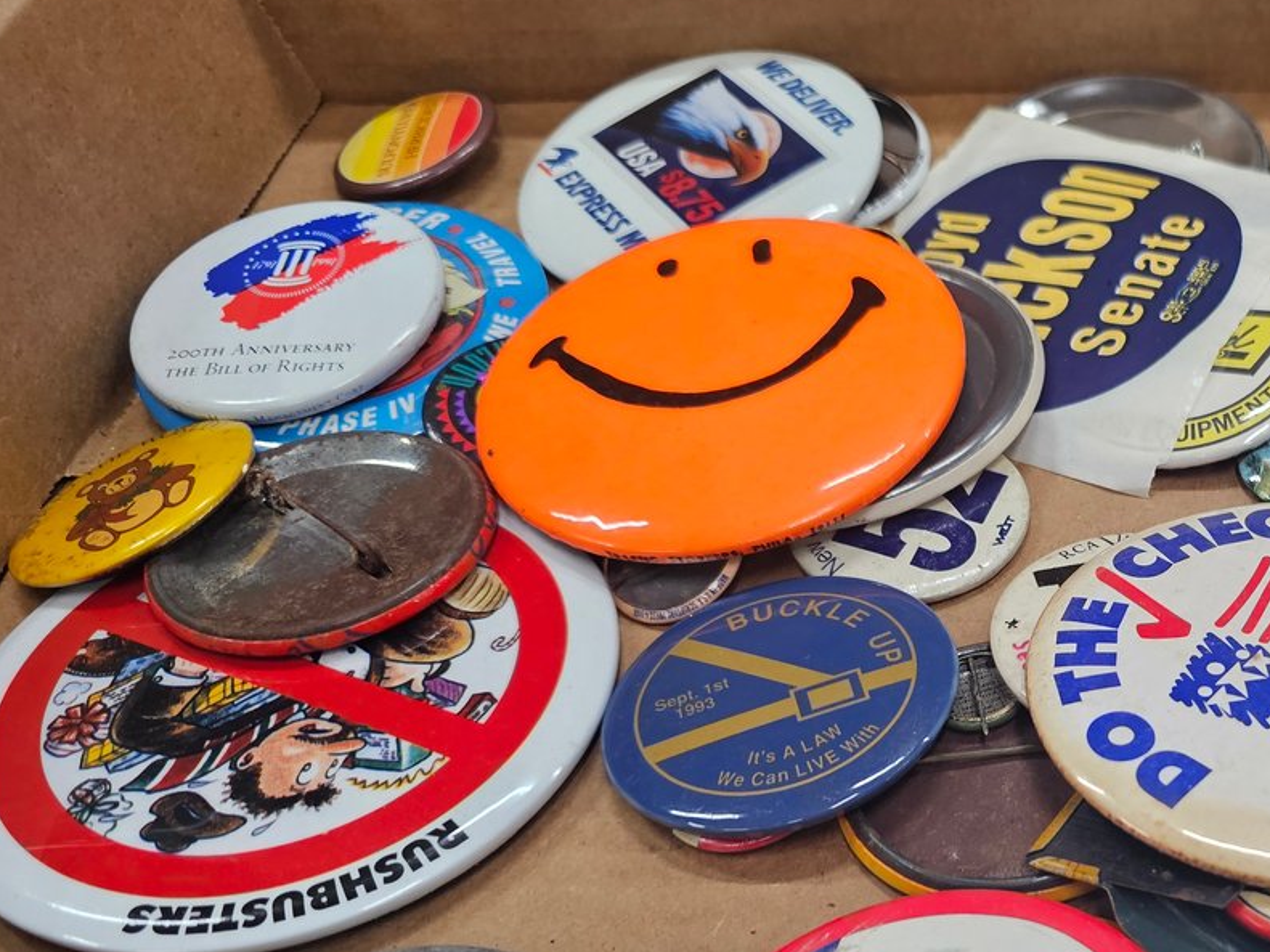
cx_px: 1174
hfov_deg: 39.4
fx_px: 1614
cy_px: 733
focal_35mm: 44
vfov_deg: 32.2
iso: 125
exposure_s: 1/120
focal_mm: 6.3
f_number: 1.7
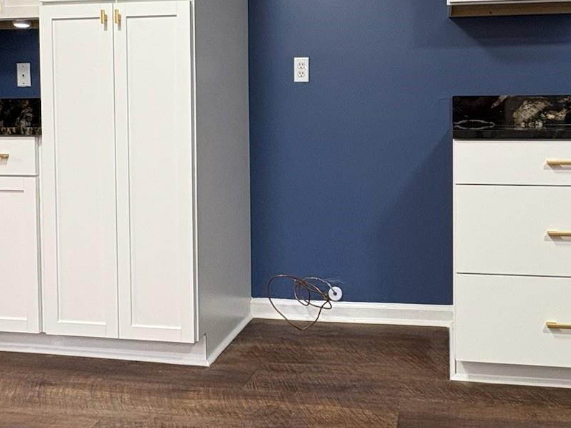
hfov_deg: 50.9
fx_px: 594
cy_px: 123
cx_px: 354
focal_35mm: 36
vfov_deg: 38.9
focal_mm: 2.22
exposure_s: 1/60
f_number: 2.2
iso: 160
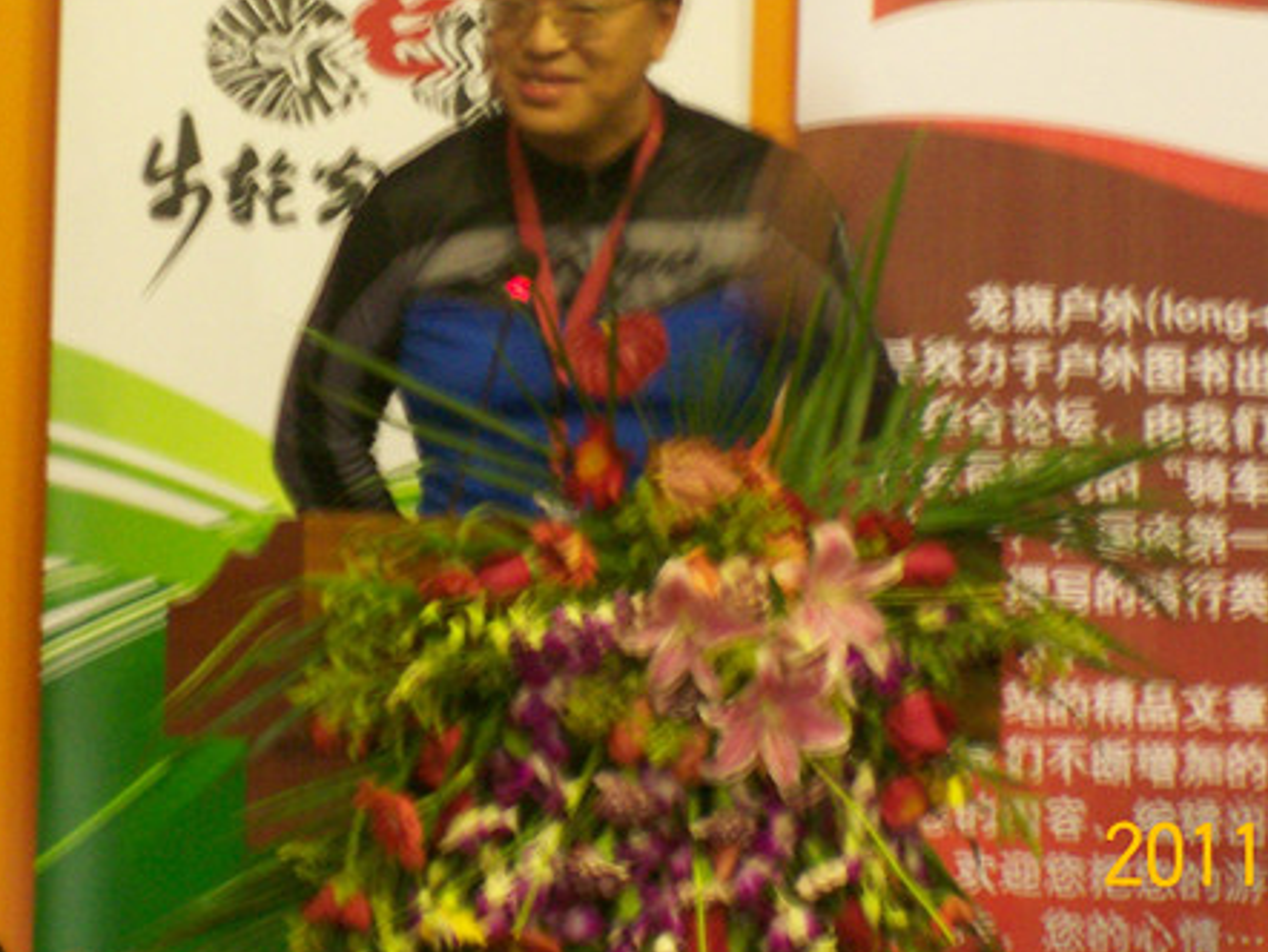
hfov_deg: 10.4
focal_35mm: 190
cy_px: 201
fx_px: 6964
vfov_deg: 7.8
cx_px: 488
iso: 200
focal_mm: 17.4
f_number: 4.9
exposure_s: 1/4.6
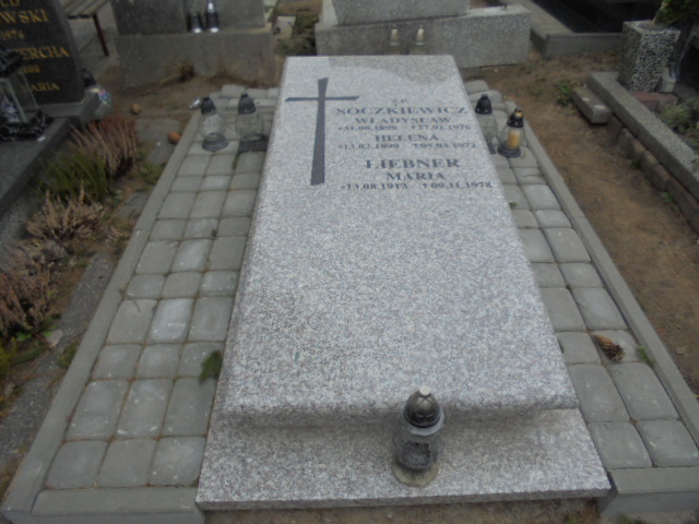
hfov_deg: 67.3
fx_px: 525
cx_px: 350
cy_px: 262
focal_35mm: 26
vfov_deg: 53.1
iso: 100
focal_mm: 4.6
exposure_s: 1/500
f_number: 3.5
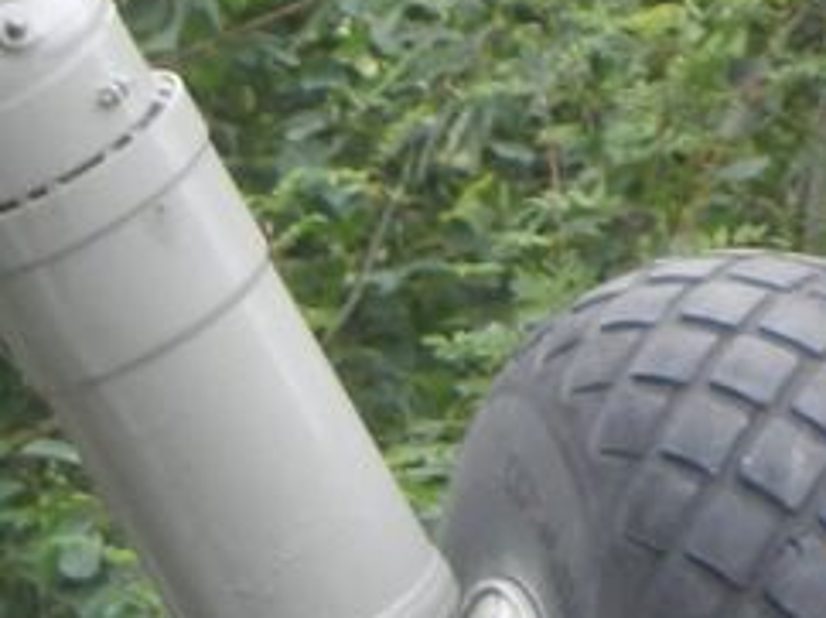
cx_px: -928
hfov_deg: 1.5
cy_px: -270
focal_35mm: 1335
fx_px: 31824
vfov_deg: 1.1
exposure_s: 1/80
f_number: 5.3
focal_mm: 45.3
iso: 160
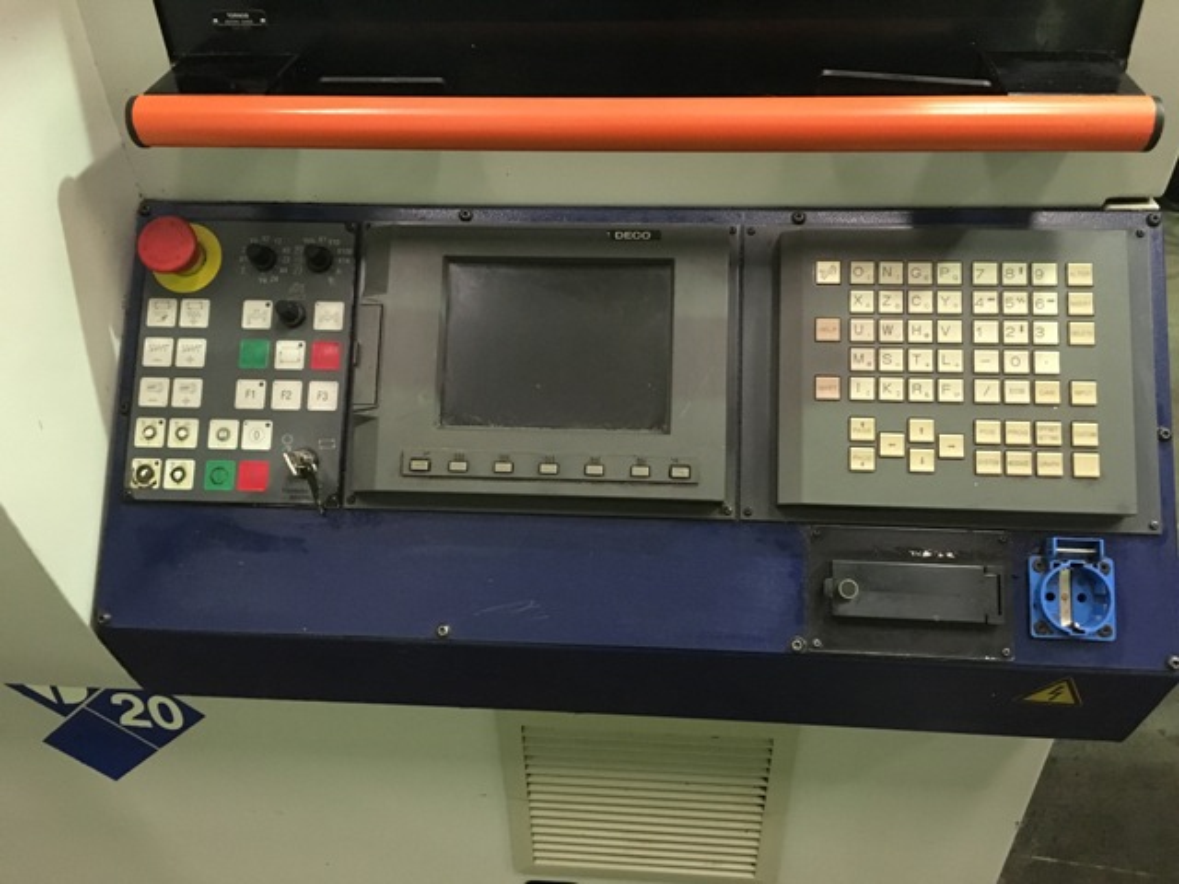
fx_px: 988
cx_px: 590
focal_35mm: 29
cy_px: 442
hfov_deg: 61.7
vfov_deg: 48.2
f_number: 2.2
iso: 320
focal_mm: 4.15
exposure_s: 1/17
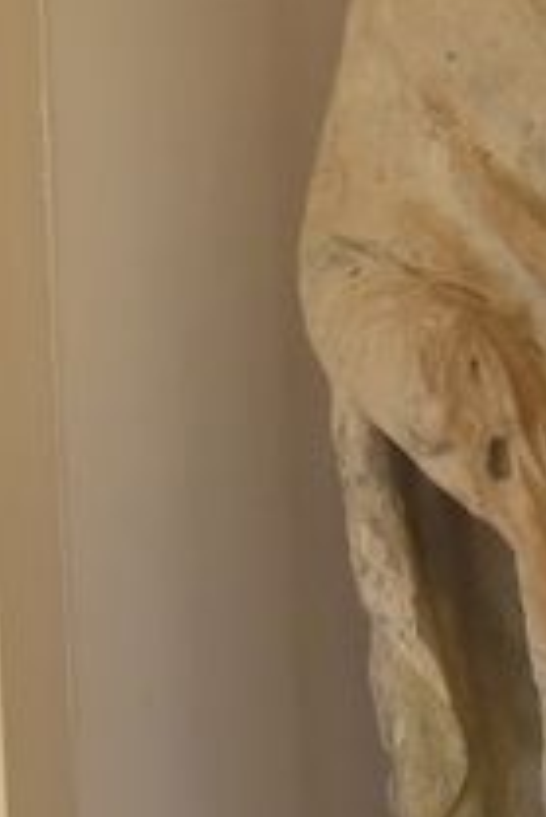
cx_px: 725
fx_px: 2975
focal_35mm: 131
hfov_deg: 10.3
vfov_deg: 15.6
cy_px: 605
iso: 2500
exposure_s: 1/60
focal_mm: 26
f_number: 4
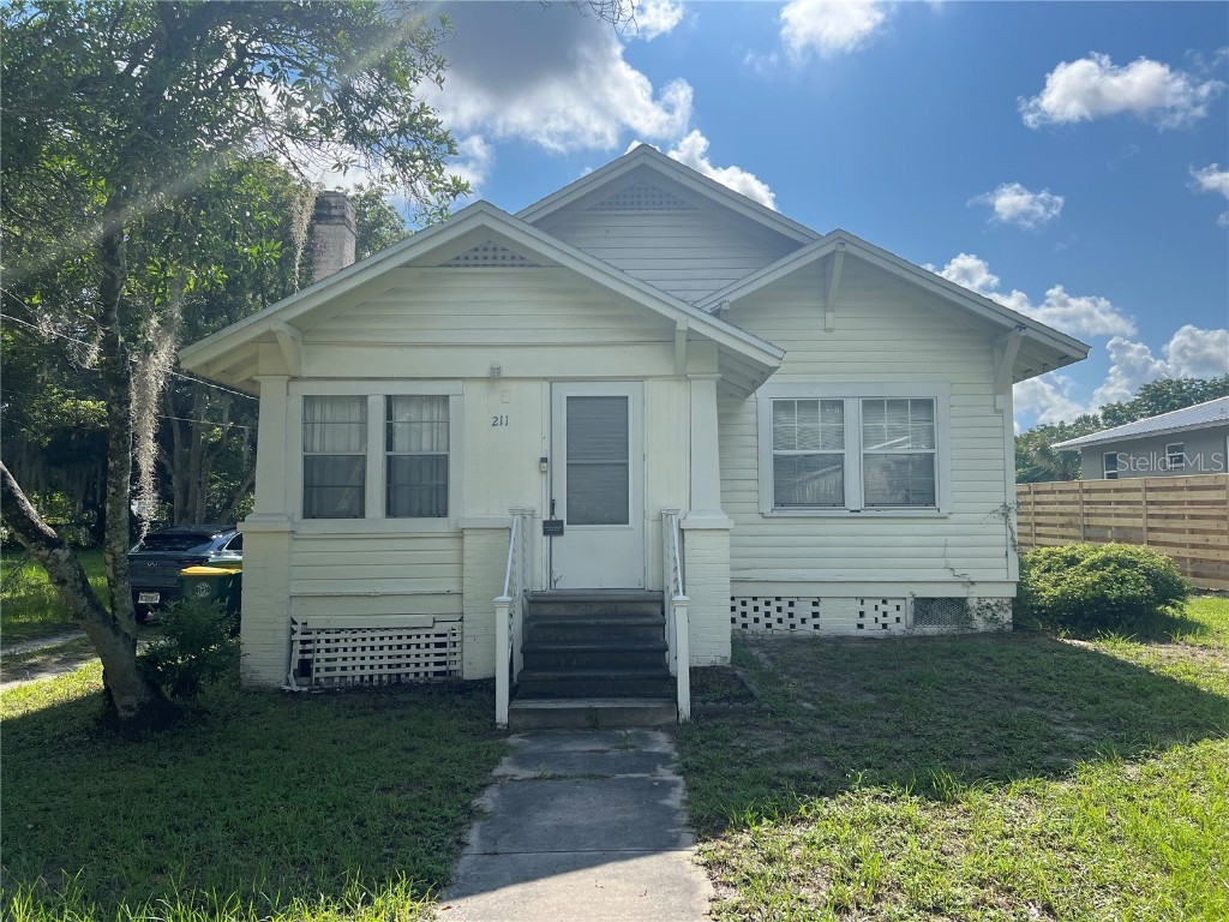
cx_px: 614
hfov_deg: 67.3
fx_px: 923
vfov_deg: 53.1
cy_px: 461
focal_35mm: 26
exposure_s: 1/5076
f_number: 1.5
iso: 50
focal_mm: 5.7
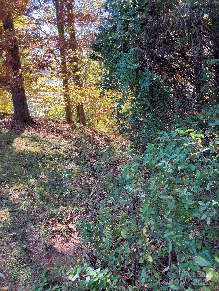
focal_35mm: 28
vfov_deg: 63.4
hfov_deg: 49.7
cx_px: 110
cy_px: 146
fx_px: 236
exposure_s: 1/137
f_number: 1.8
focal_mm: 3.99
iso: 32
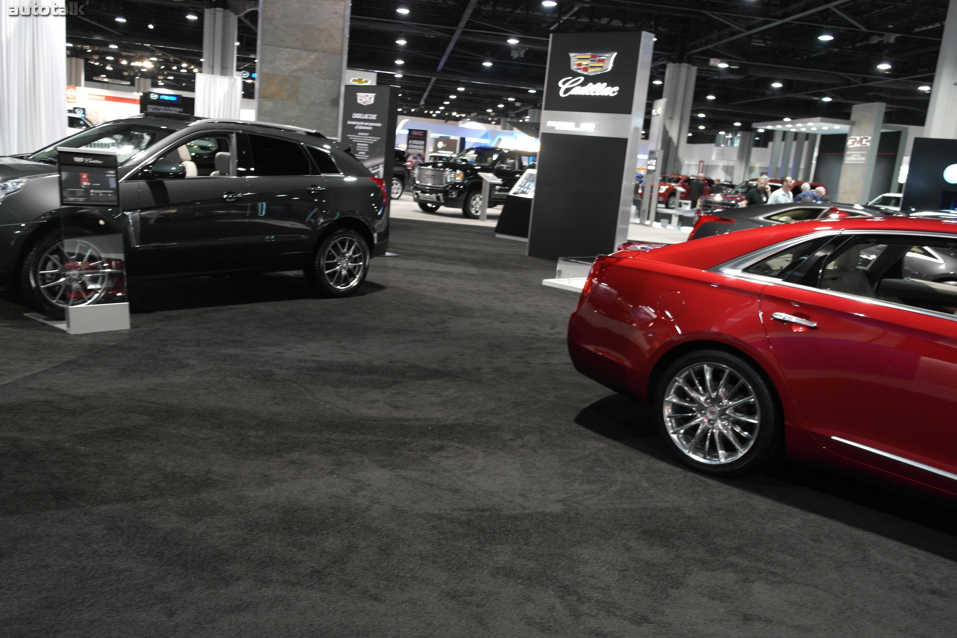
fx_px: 797
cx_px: 478
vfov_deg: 43.6
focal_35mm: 30
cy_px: 319
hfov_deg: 61.9
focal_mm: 20
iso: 800
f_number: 3.5
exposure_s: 1/20
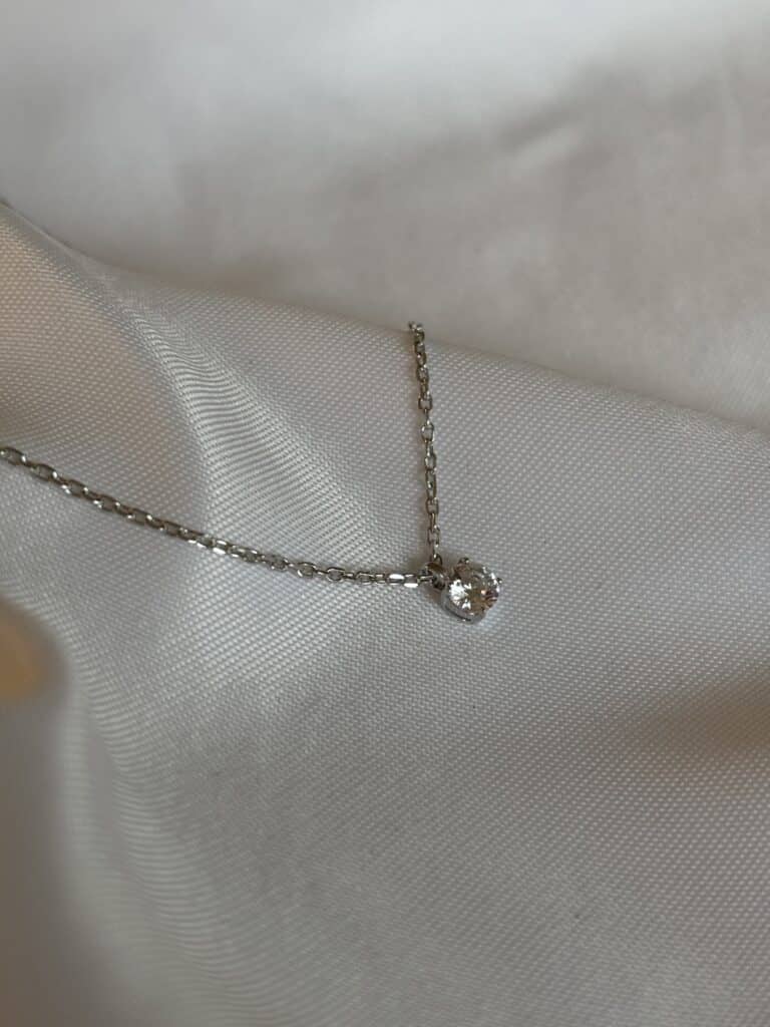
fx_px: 1542
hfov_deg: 28.0
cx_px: 385
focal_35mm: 52
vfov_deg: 36.8
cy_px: 514
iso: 64
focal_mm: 5.96
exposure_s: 1/60
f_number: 1.6
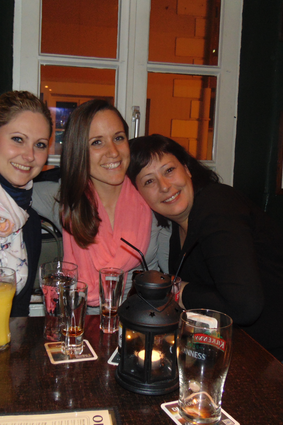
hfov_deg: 34.9
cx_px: 109
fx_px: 448
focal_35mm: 38
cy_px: 200
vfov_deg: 50.7
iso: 200
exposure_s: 1/8
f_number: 3
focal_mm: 4.5
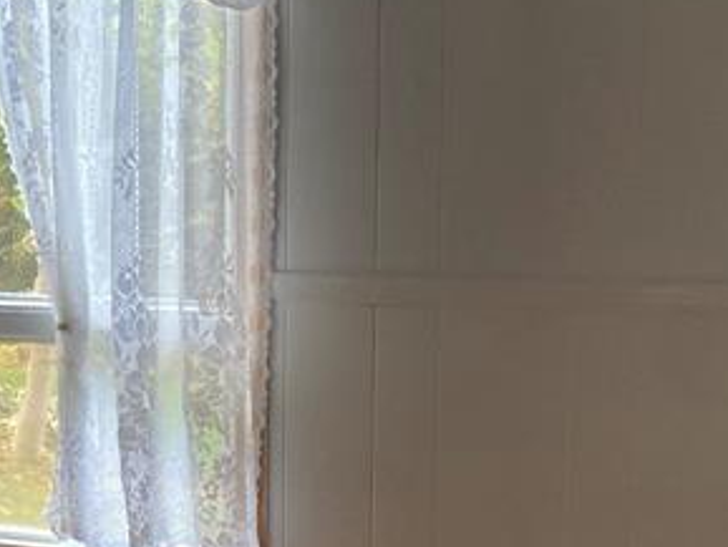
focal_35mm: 92
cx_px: -365
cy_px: 290
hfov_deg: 18.8
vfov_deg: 16.1
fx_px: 1936
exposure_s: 1/121
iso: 100
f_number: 1.8
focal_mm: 4.25
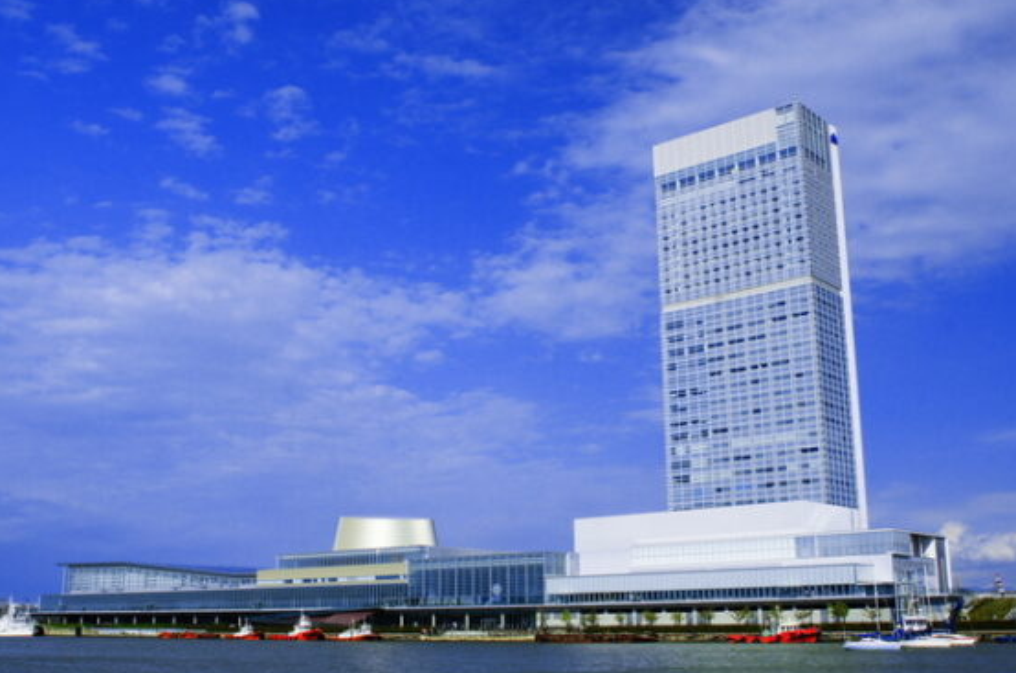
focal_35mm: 39
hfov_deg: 49.6
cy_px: 354
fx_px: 1098
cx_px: 486
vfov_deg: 34.1
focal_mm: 24
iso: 200
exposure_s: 1/160
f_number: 14
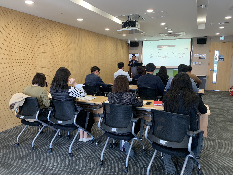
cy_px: 88
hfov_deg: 67.3
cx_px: 116
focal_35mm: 26
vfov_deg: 53.1
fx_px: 175
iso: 125
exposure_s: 1/60
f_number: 1.8
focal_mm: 4.25
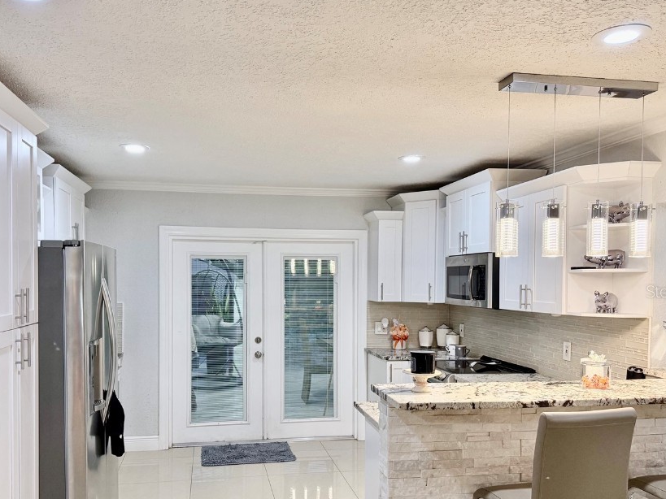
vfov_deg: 46.6
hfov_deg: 59.9
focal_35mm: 30
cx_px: 307
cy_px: 291
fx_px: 577
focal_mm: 6.76
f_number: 1.78
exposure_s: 1/120
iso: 320
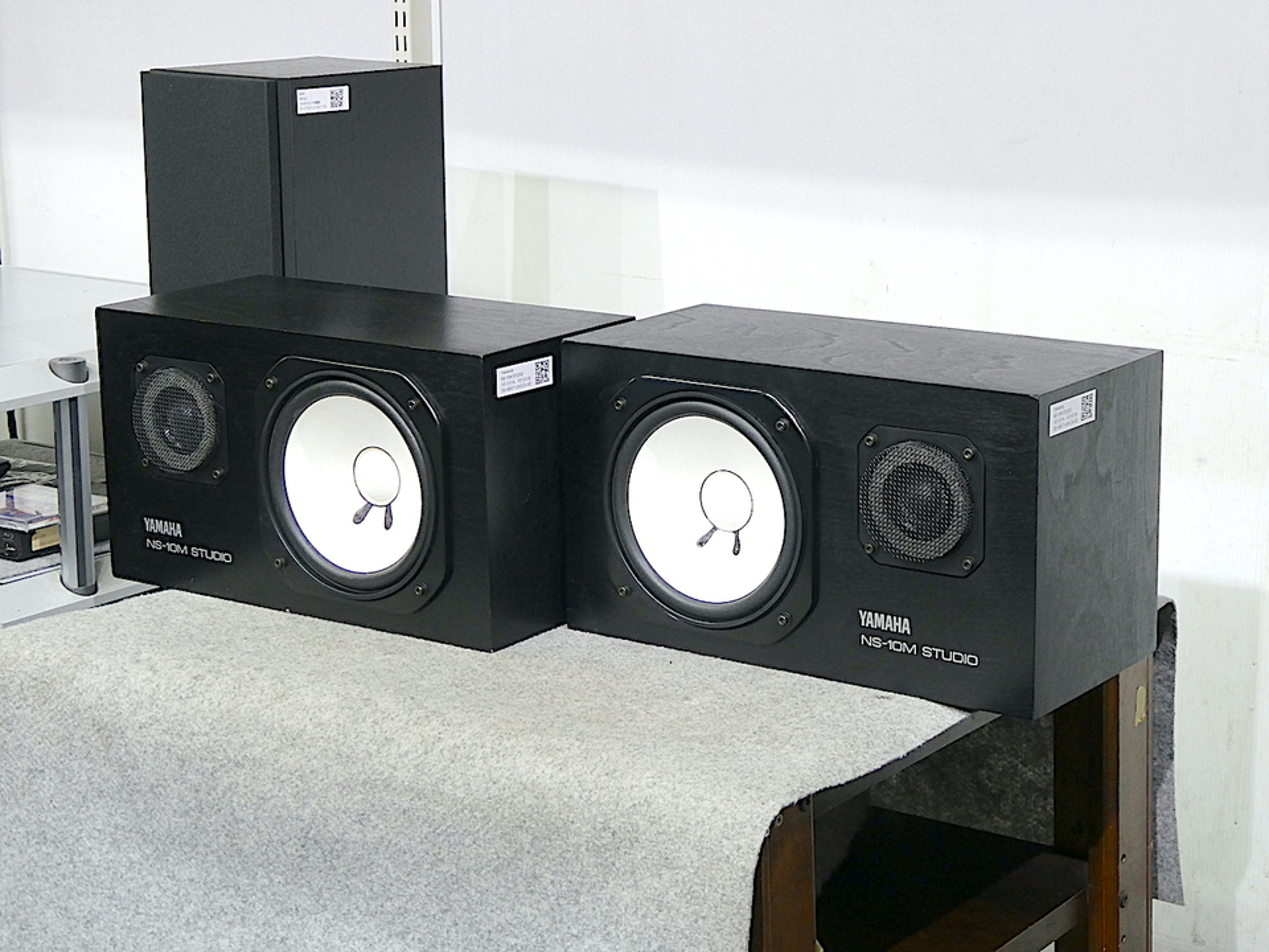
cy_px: 476
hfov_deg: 27.8
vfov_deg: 21.0
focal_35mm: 70
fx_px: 2566
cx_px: 634
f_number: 4.5
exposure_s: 1/8
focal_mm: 12.5
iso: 200
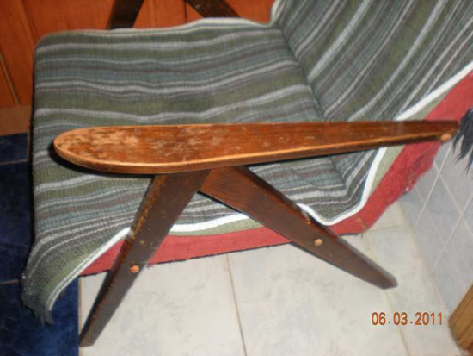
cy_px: 178
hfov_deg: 42.9
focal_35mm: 44
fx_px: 601
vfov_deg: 32.9
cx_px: 236
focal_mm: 7.4
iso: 95
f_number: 3.5
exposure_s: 1/60
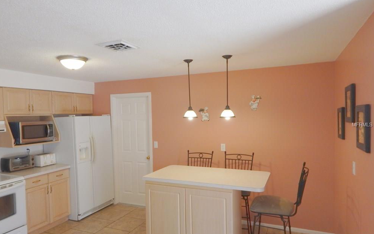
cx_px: 182
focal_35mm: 24
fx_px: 245
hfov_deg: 74.8
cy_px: 125
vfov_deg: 51.0
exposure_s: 1/50
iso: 125
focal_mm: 4
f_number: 3
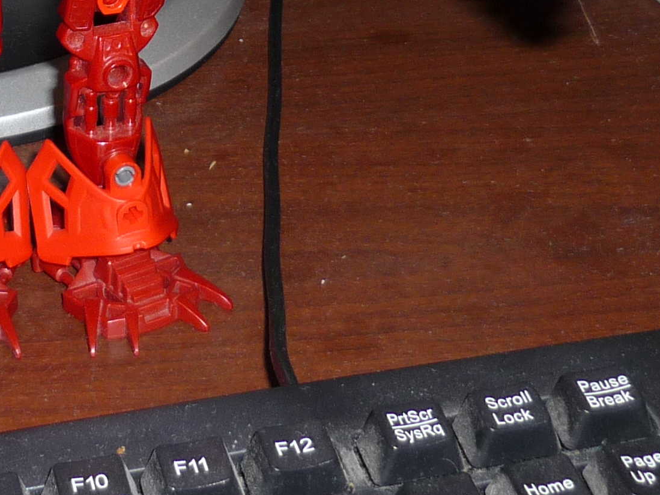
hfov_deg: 19.8
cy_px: -127
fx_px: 1868
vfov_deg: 14.5
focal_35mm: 98
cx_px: 101
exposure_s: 1/30
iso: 100
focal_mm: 5.5
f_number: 2.8
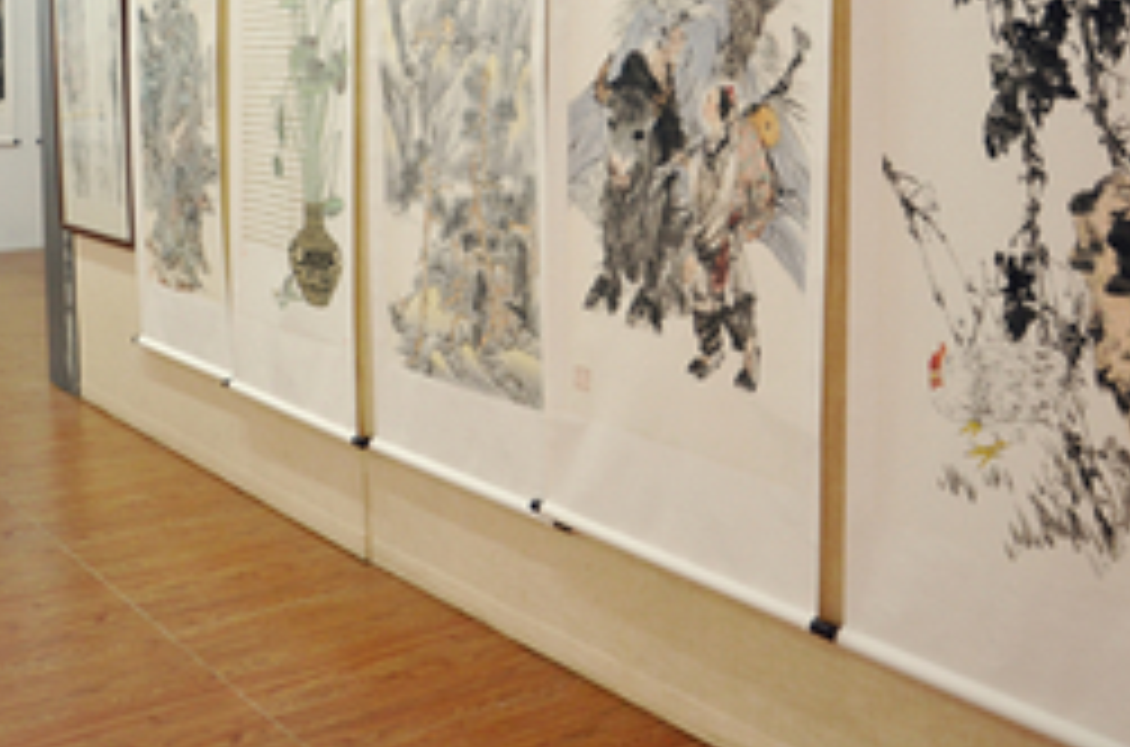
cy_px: 162
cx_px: 405
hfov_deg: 45.0
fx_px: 1346
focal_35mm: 43
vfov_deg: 30.4
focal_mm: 18
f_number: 4
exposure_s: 1/60
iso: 560
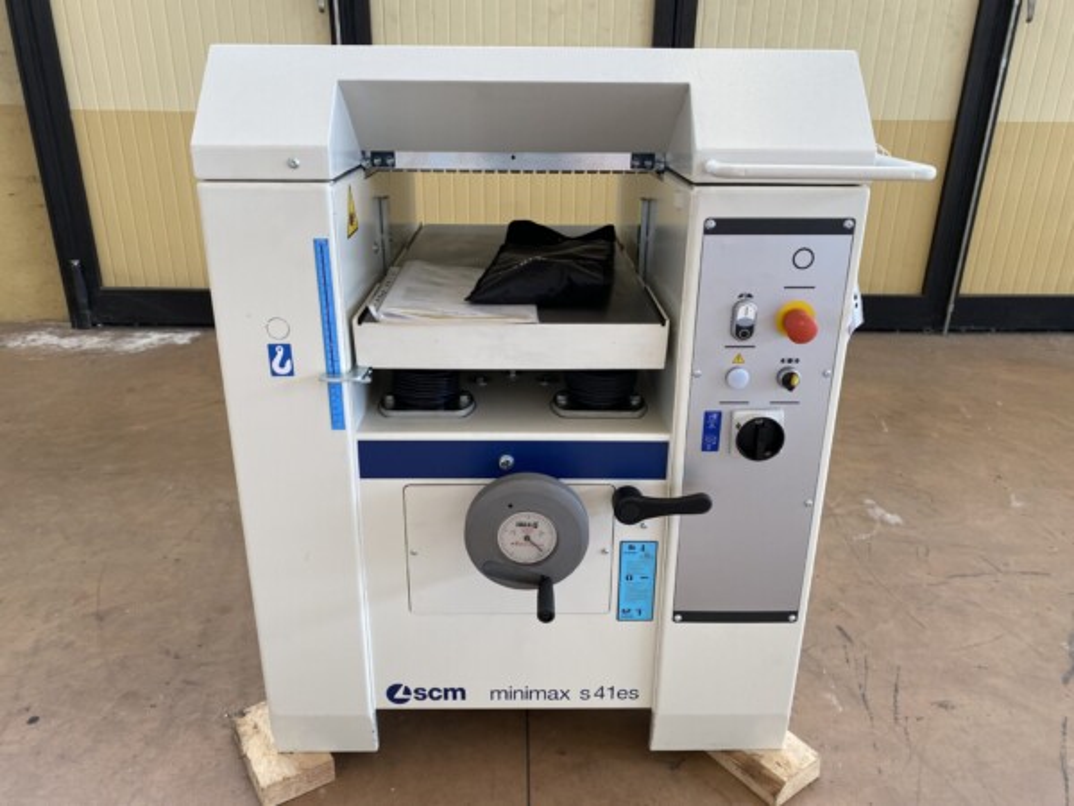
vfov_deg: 53.1
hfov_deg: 67.3
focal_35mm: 26
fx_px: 807
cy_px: 403
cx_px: 537
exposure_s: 1/121
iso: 100
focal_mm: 4.25
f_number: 1.8
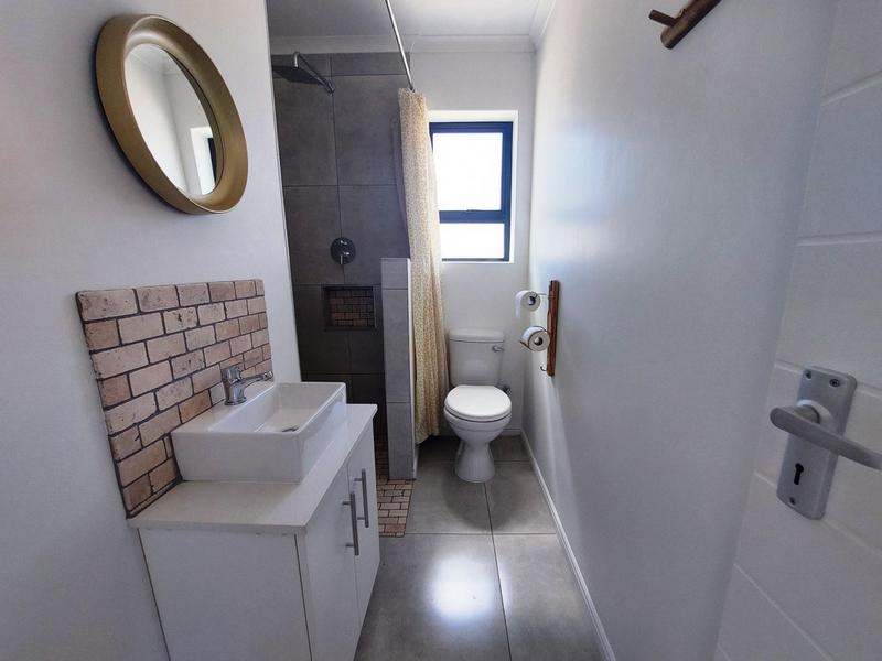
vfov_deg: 89.9
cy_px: 330
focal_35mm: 13
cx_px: 441
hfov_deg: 106.2
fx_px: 331
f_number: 2.2
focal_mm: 1.74
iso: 64
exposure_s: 1/100
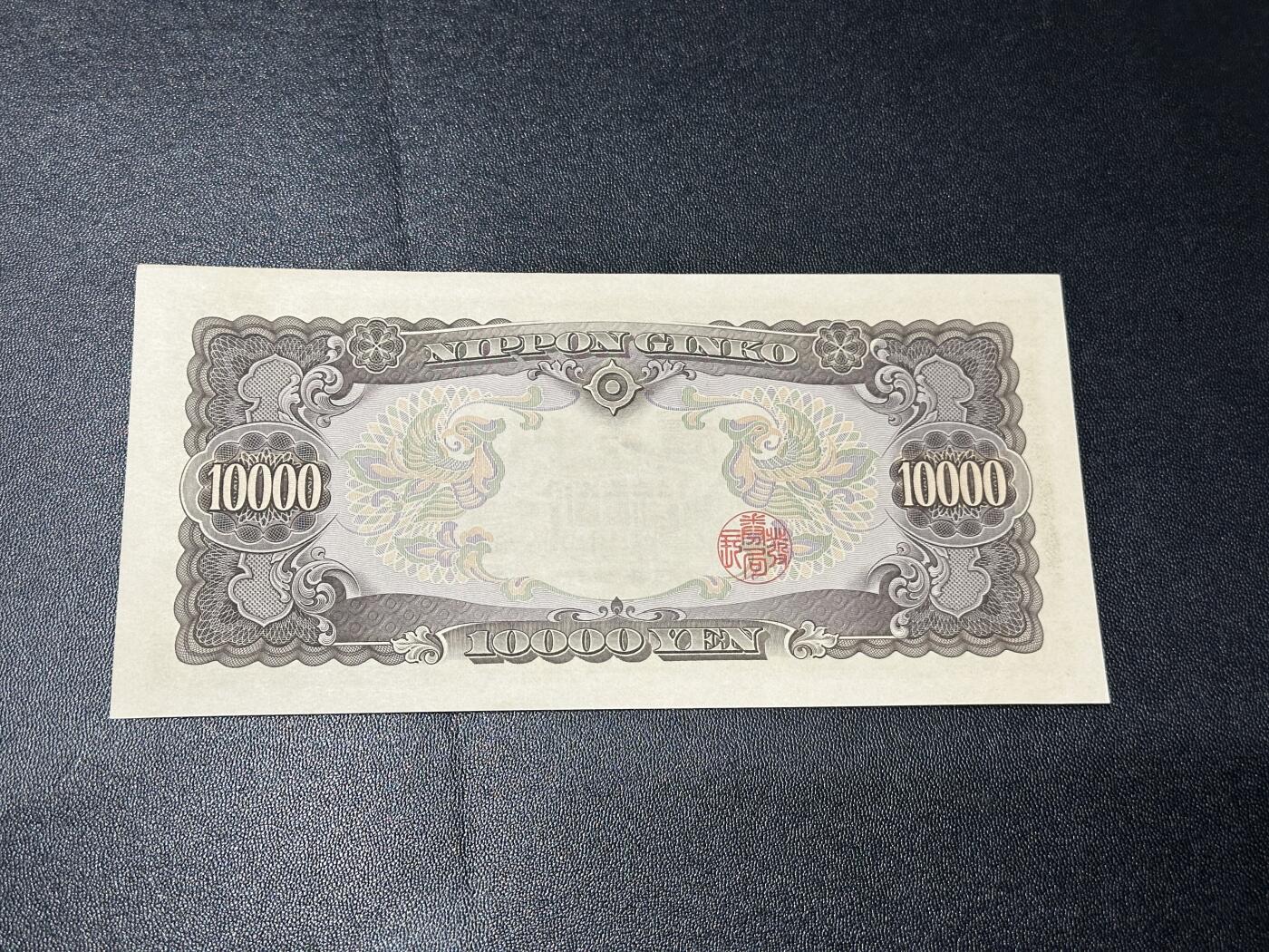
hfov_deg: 39.7
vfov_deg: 30.3
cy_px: 476
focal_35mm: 48
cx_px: 634
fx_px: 1760
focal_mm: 6.86
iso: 100
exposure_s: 1/50
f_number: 1.78
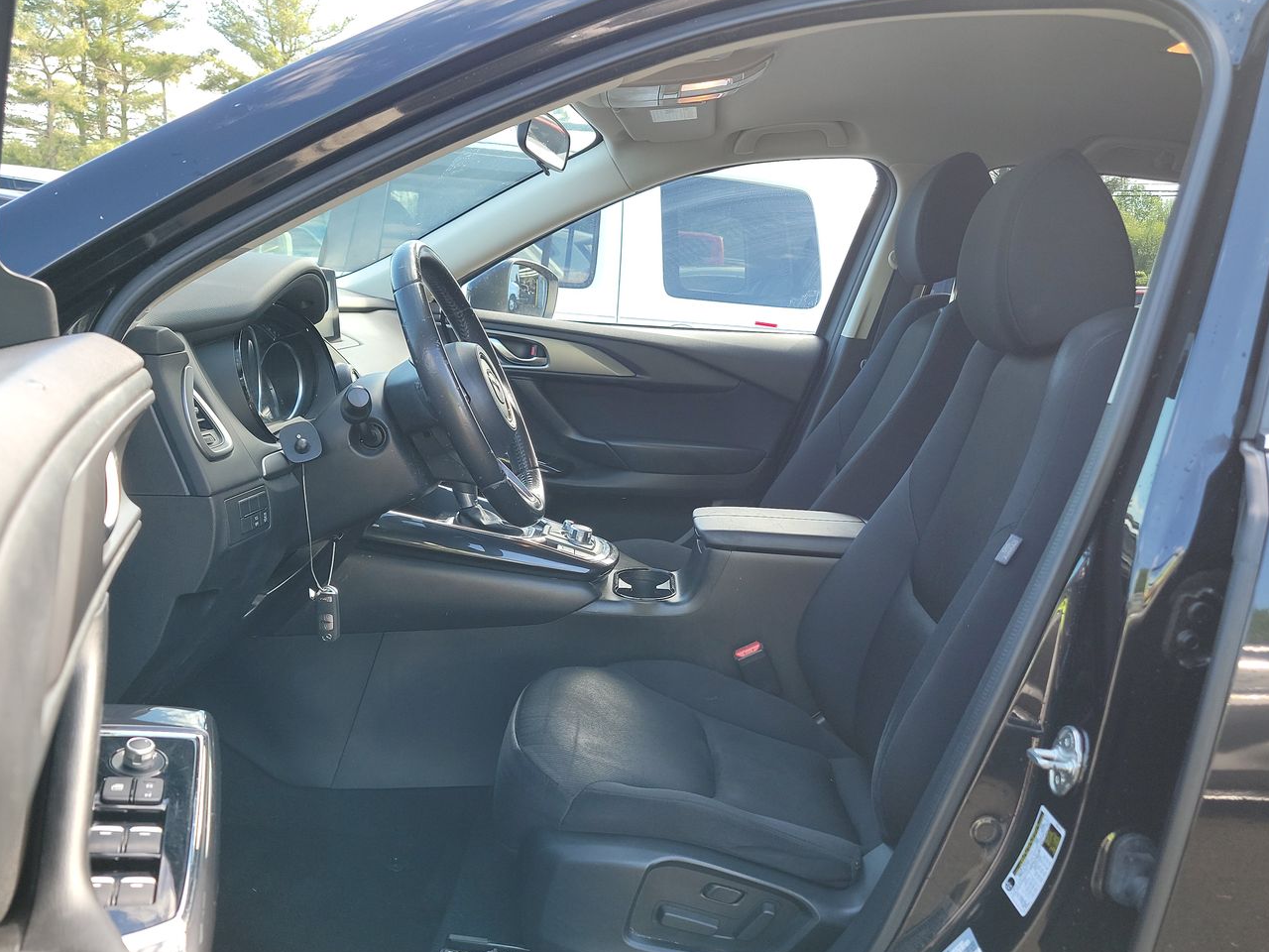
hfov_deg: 59.9
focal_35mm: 30
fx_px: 1100
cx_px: 613
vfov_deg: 46.5
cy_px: 585
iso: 54
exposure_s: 1/59
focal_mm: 6.7
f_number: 1.8
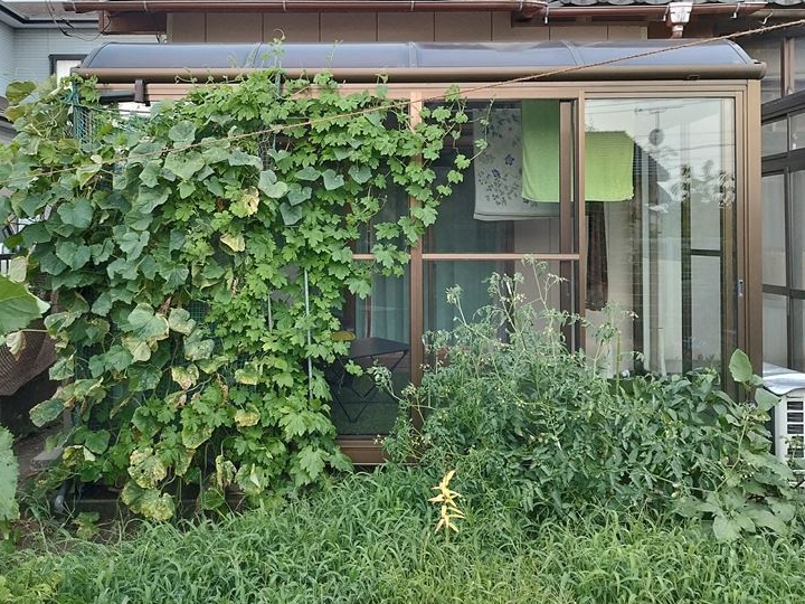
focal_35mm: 30
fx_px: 698
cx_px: 363
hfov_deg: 59.8
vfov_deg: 46.4
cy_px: 231
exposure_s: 1/33.3
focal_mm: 5.89
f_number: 1.89
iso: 800
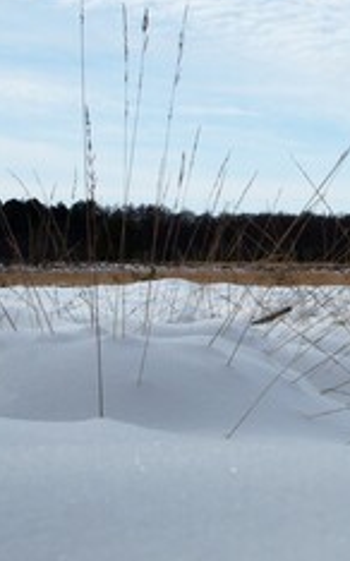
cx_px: 503
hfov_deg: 16.6
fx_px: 1100
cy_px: 218
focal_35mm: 72
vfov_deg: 28.5
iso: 400
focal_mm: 24
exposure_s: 1/500
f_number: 14
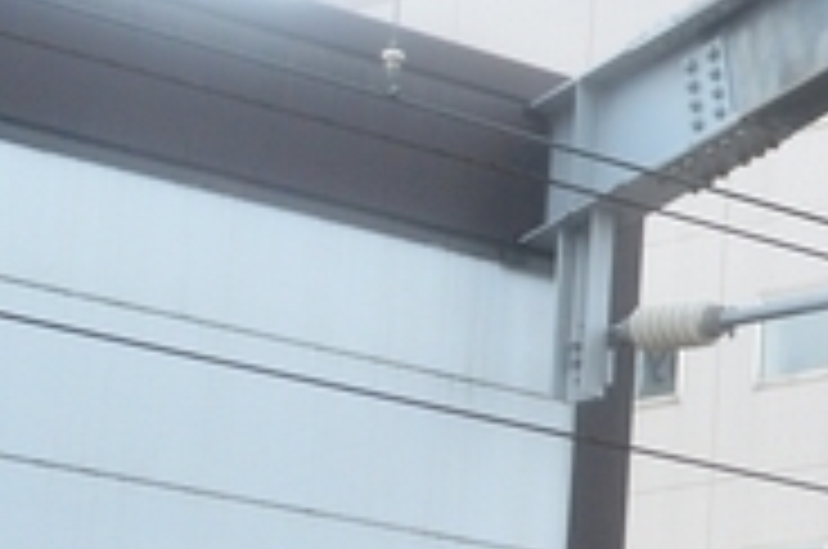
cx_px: 1656
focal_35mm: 167
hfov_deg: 11.2
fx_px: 3834
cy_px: 475
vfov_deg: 8.2
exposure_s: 1/100
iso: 400
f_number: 5.6
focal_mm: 20
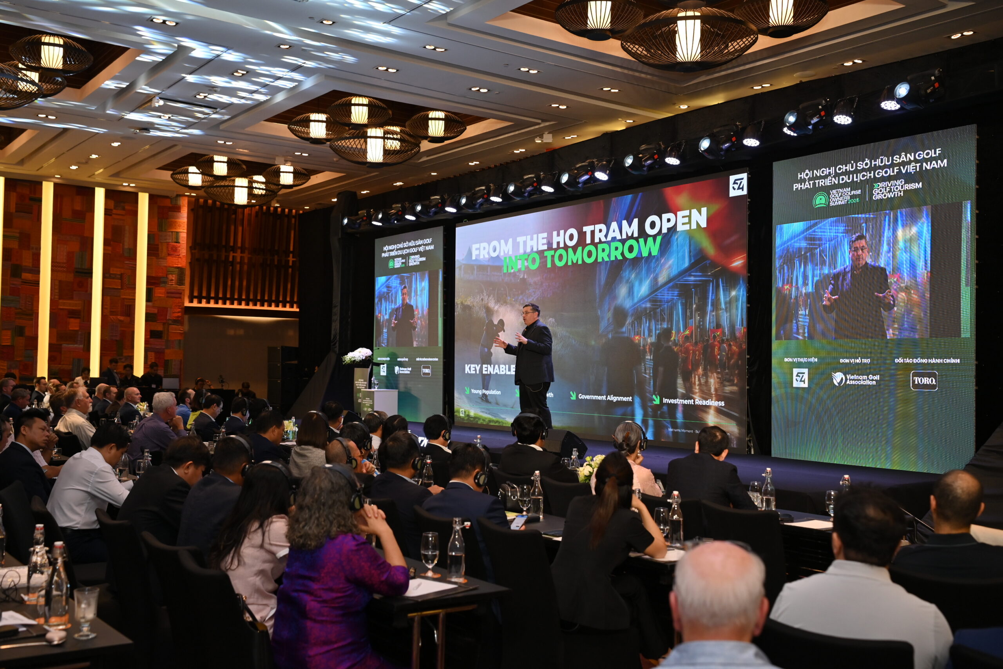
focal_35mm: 35
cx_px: 502
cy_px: 334
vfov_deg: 37.9
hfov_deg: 54.4
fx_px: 975
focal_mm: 35
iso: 640
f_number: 3.5
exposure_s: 1/160
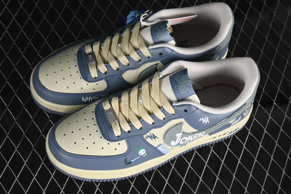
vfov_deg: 18.2
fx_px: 606
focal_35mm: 75
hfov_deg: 27.0
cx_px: 146
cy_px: 97
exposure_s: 1/80
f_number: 7.1
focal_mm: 50
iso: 160
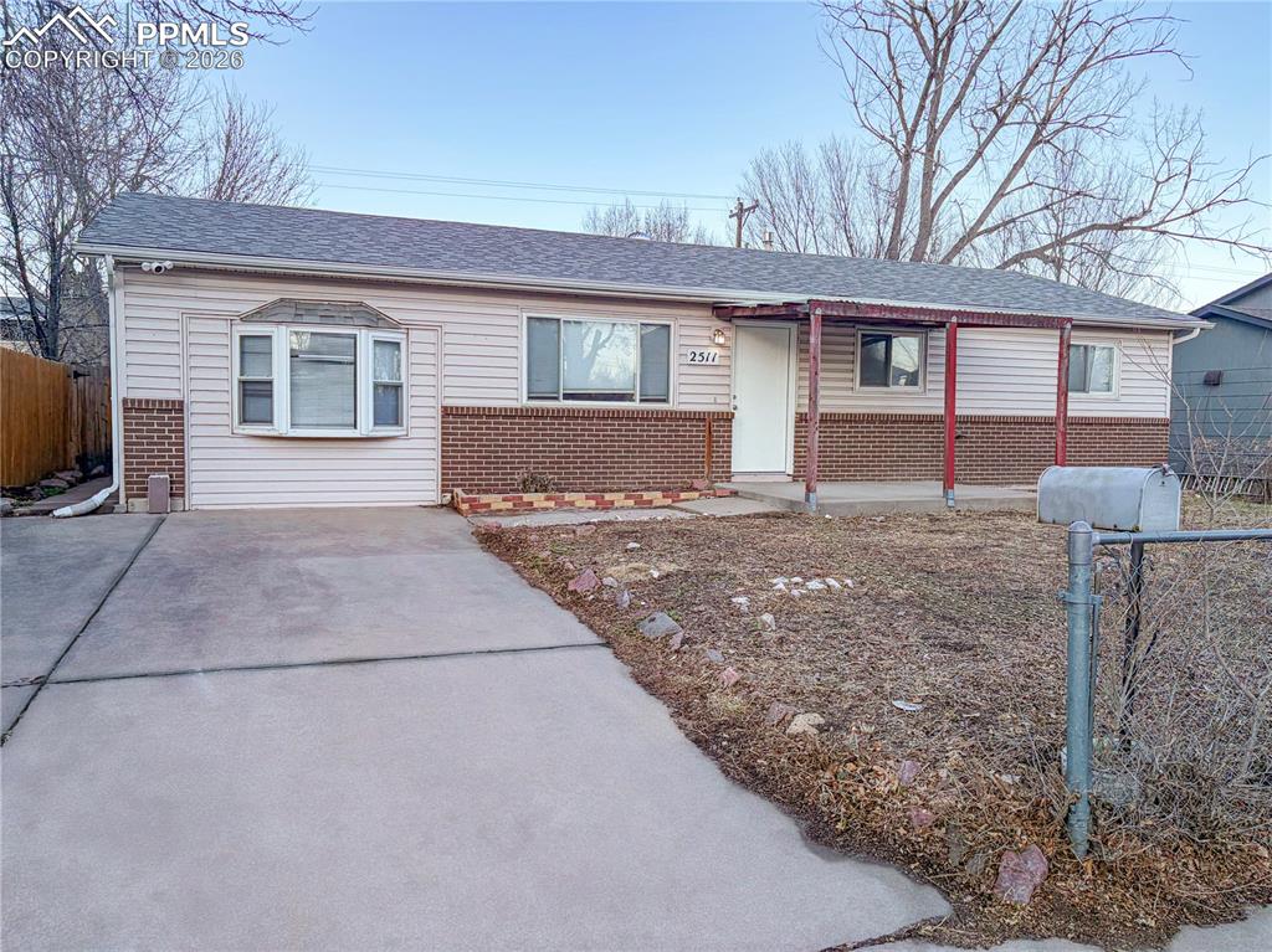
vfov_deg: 53.0
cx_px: 636
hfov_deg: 67.3
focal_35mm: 26
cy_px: 476
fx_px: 955
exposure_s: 1/475
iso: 50
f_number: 1.6
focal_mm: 5.96
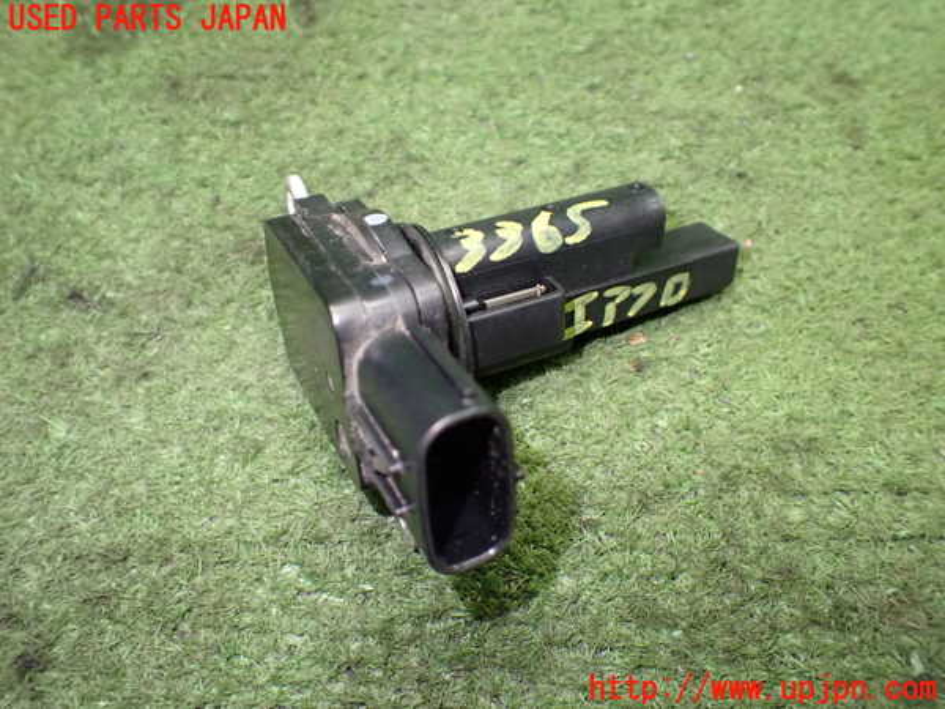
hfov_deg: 60.0
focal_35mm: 30
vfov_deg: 46.8
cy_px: 354
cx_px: 472
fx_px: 819
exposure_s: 1/125
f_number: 2.3
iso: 800
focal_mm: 5.4
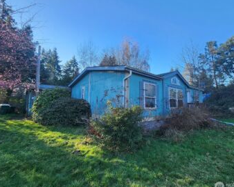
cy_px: 90
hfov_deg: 96.7
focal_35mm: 15
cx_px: 121
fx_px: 104
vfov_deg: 84.1
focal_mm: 2.2
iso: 50
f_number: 2.2
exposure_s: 1/319
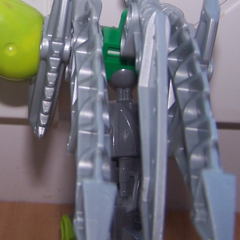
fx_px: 729
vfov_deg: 18.6
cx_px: 6
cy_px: 68
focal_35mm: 93
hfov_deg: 18.3
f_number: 2.8
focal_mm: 6.3
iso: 80
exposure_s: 1/60
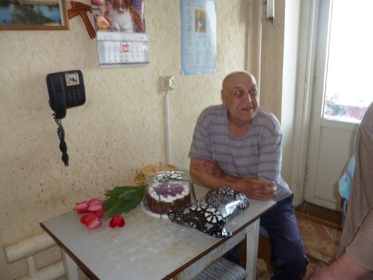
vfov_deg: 49.7
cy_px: 140
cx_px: 186
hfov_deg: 63.4
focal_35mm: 28
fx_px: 302
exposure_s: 1/60
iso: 400
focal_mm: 5
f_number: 3.1
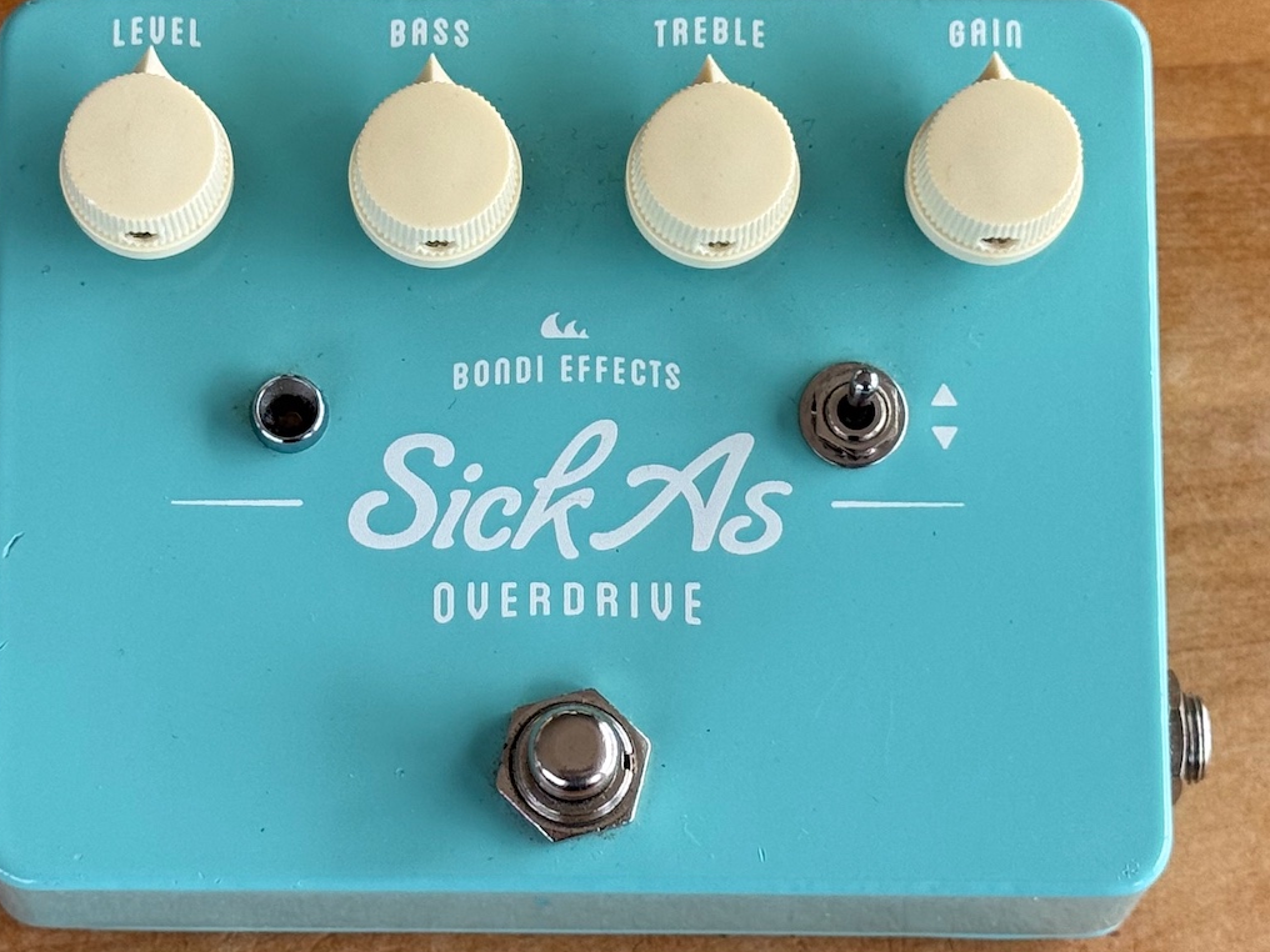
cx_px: 571
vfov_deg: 21.6
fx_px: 2495
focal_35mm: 68
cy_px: 449
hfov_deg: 28.5
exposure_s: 1/488
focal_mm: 6.76
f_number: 1.78
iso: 64
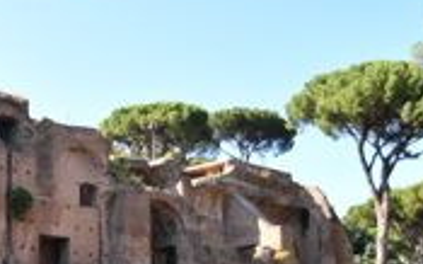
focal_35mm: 56
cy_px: 210
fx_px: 645
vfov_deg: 22.8
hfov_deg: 34.9
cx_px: 70
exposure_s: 1/400
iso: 100
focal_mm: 16
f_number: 3.5
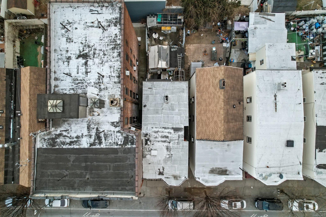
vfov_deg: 57.2
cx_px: 163
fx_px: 199
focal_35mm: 22
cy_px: 108
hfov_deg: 78.6
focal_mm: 8.38
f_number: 2.8
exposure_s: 1/200
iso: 800
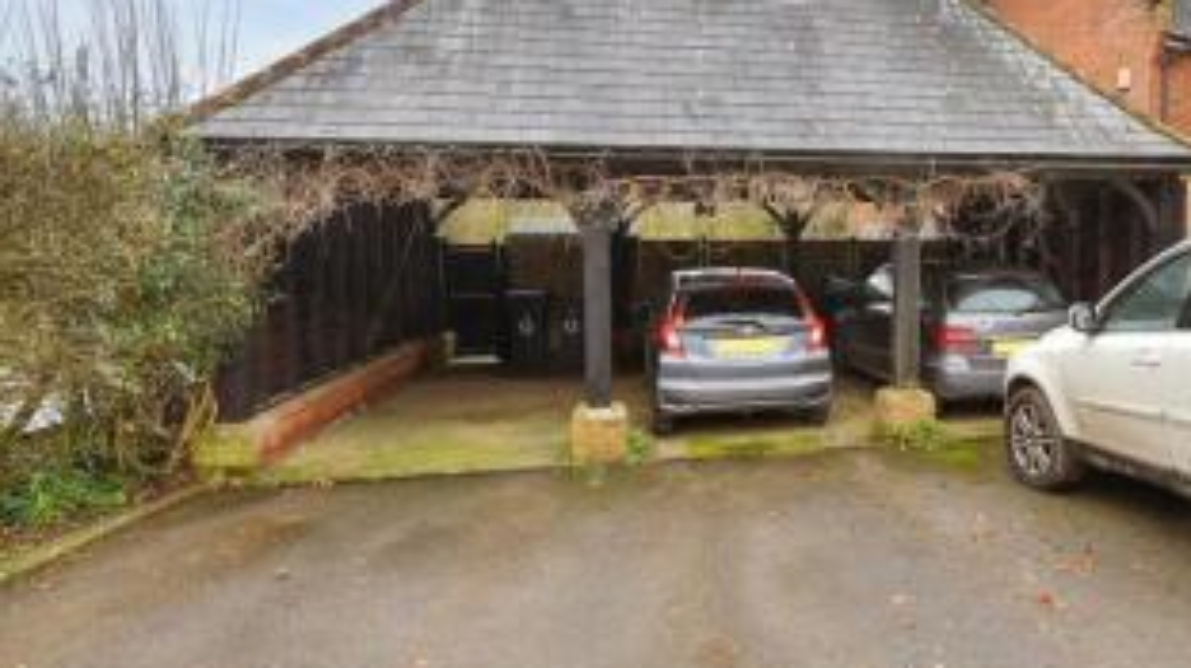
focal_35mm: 24
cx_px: 847
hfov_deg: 72.6
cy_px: 292
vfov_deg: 47.5
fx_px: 757
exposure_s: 1/50
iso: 160
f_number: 6.3
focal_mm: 10
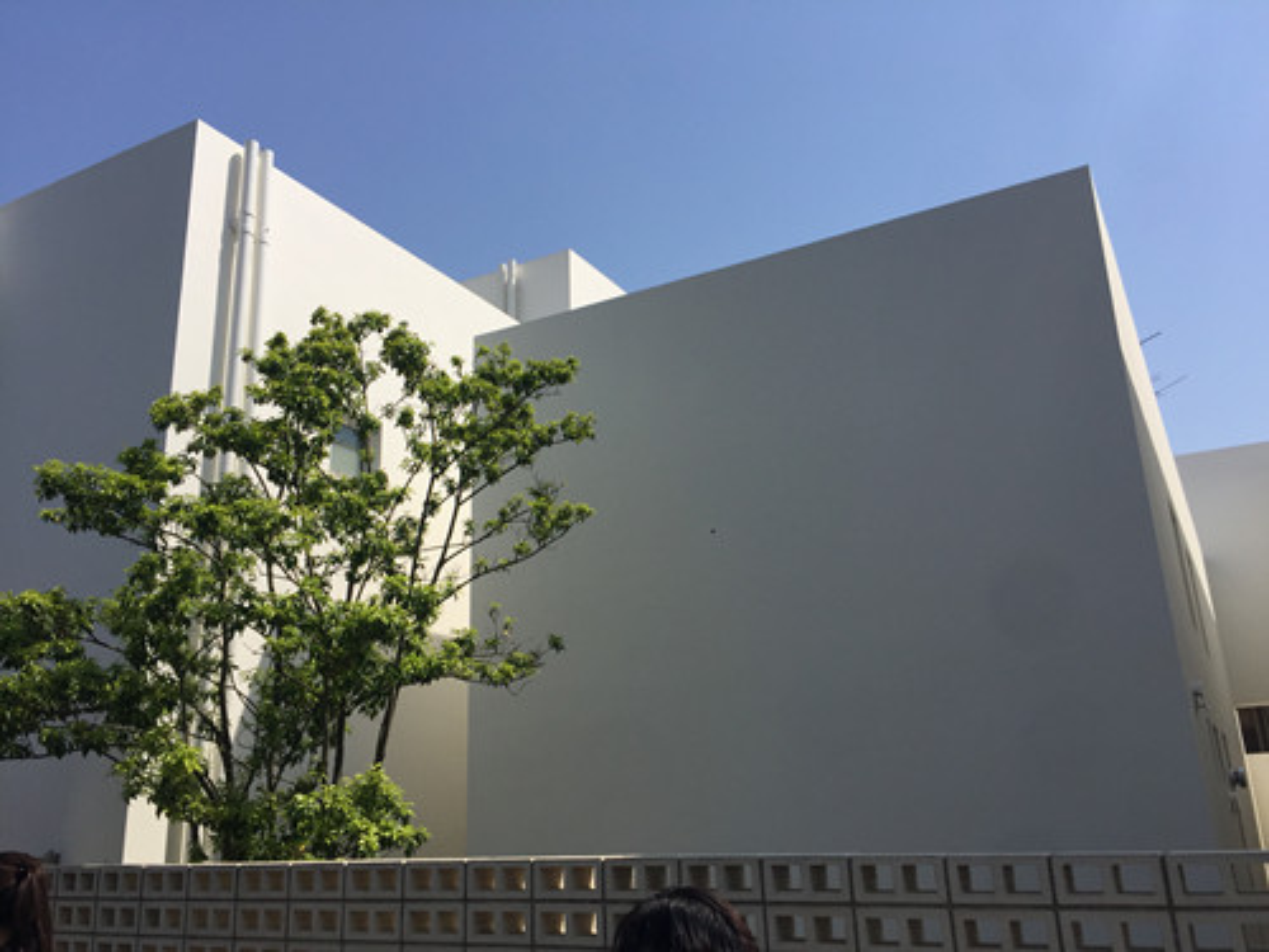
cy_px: 476
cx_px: 634
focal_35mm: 29
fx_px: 1063
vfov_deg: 48.2
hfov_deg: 61.7
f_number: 2.2
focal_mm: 4.15
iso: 32
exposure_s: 1/3597
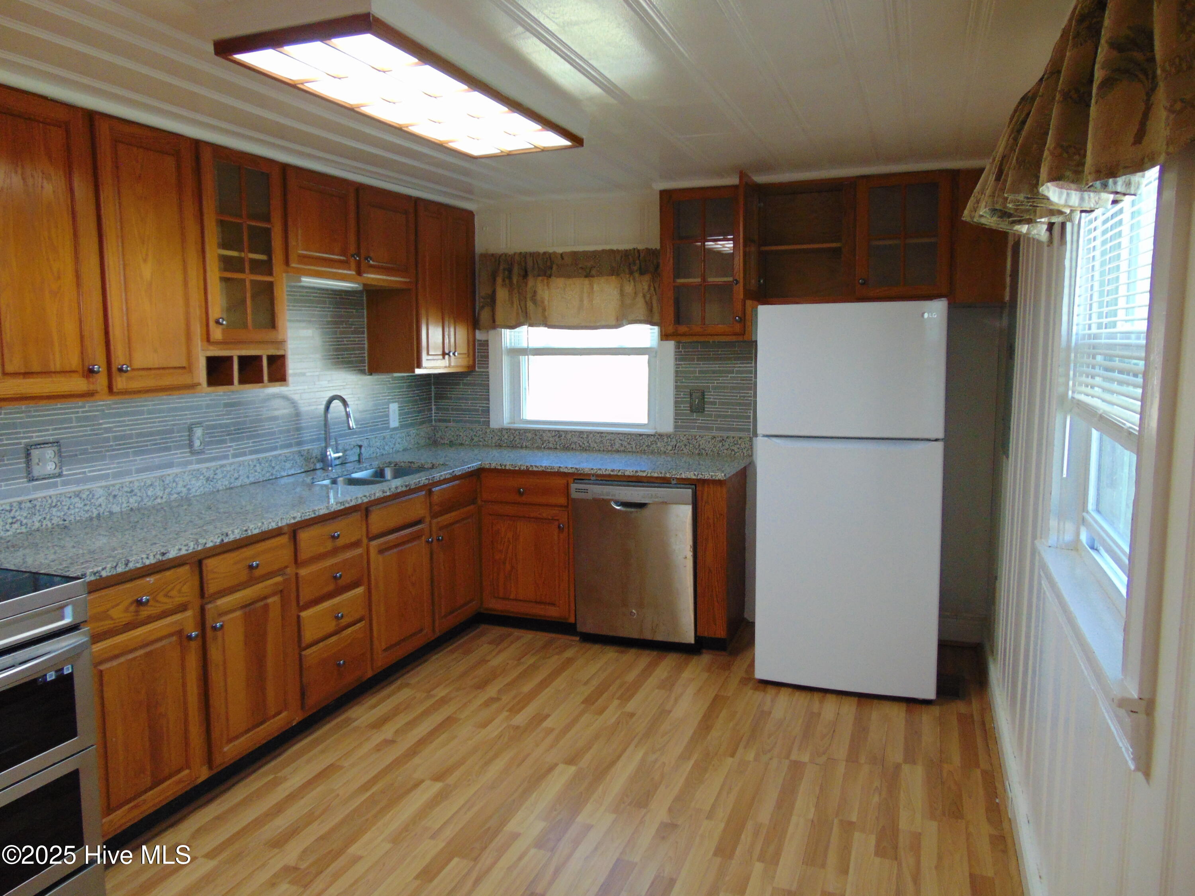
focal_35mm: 25
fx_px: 863
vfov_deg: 54.9
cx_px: 598
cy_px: 448
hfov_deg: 69.4
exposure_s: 1/30
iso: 400
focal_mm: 4.5
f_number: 3
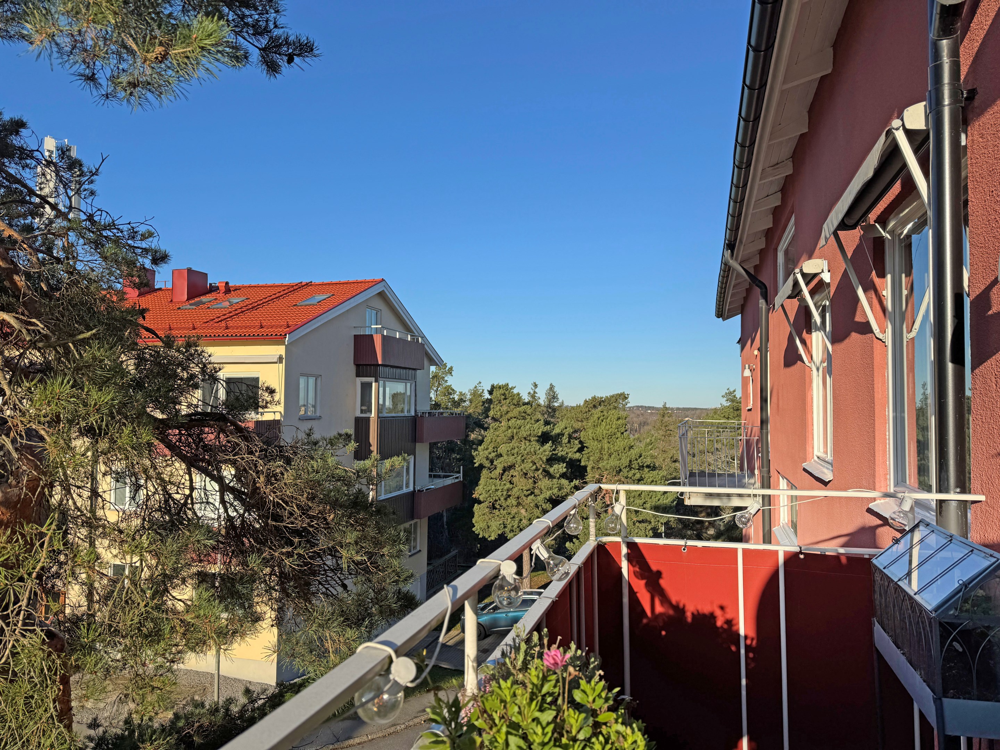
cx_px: 500
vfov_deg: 56.8
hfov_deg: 71.6
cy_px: 375
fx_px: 693
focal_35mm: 24
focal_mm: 6.76
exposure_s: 1/4310
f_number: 1.78
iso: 80
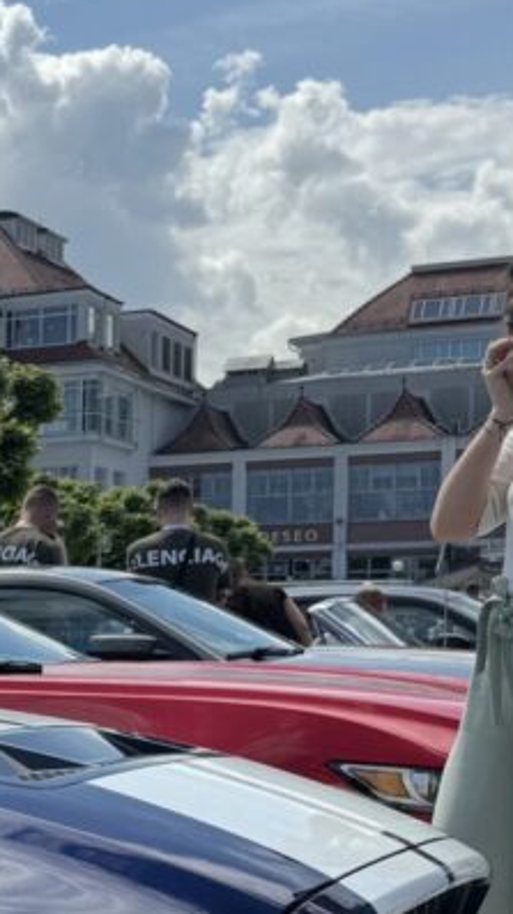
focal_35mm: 79
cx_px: -617
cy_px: 748
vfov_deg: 26.3
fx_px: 1912
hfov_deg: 12.7
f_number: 1.78
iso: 80
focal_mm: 6.76
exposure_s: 1/5814
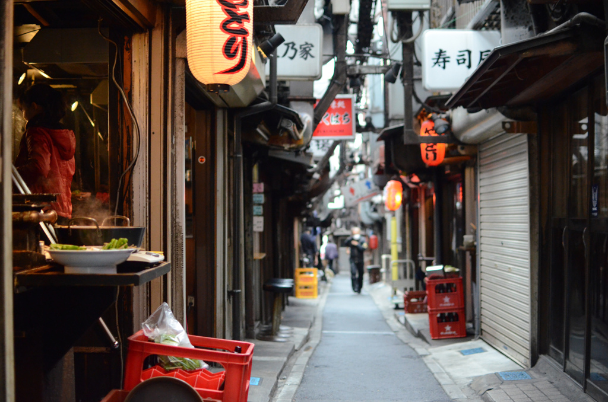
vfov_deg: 25.6
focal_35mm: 52
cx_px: 304
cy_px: 201
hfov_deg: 37.9
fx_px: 885
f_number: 2
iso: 3200
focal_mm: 35
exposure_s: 1/1000
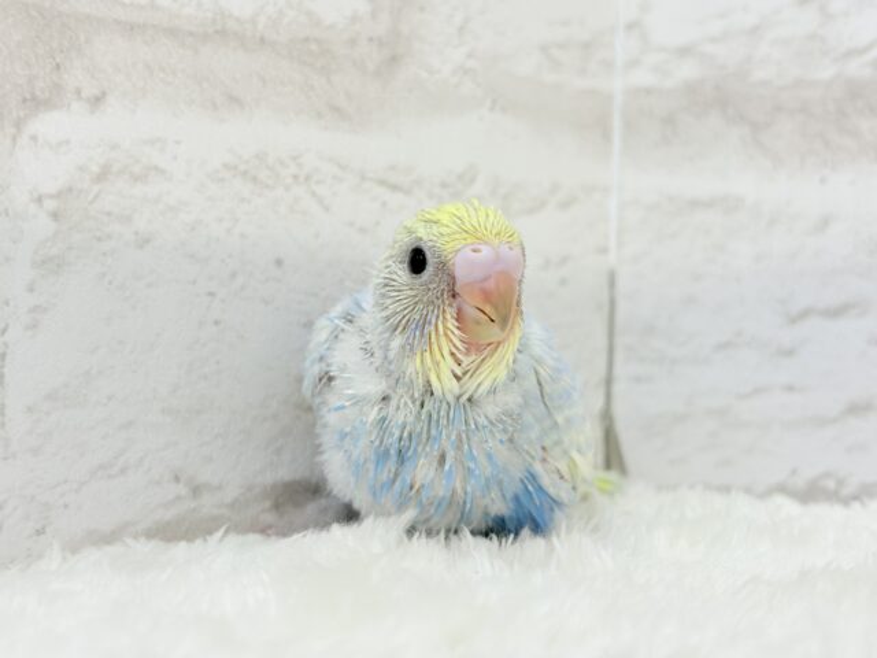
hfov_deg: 36.8
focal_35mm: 52
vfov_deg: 28.0
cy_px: 329
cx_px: 438
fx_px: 1317
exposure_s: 1/50
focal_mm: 5.96
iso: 40
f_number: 1.6
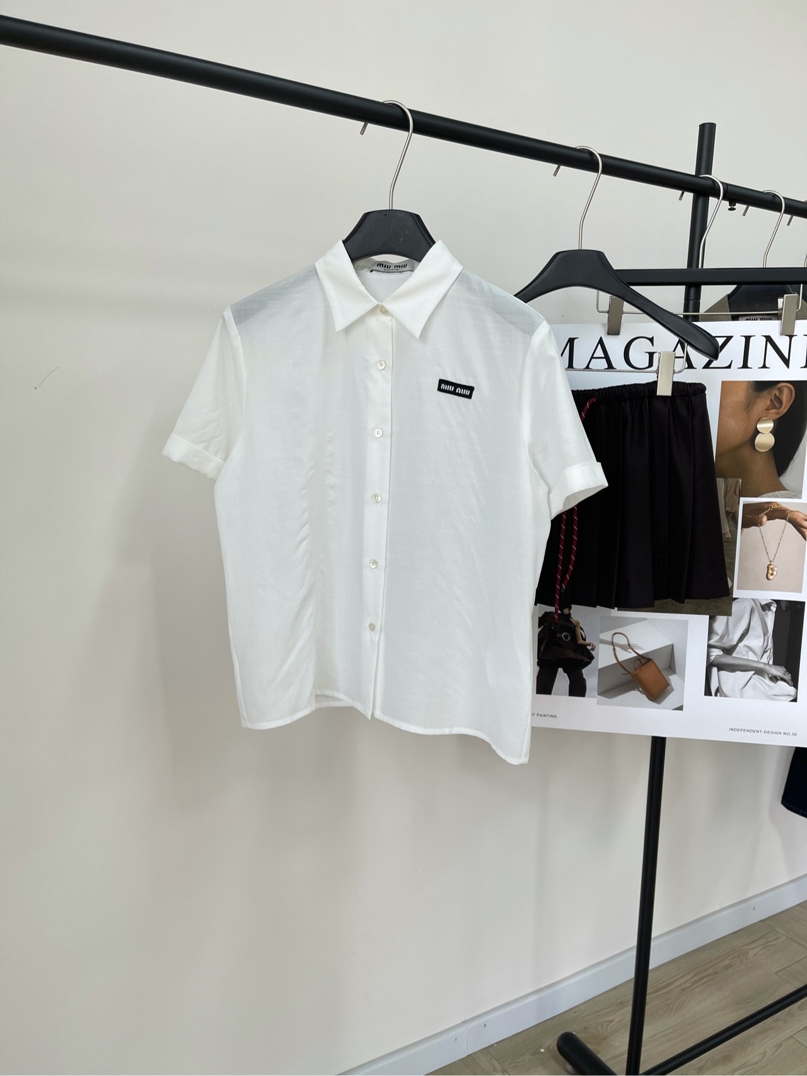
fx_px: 808
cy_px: 538
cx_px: 404
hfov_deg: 53.1
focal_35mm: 26
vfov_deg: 67.3
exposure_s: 1/121
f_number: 1.6
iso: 40
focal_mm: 5.1
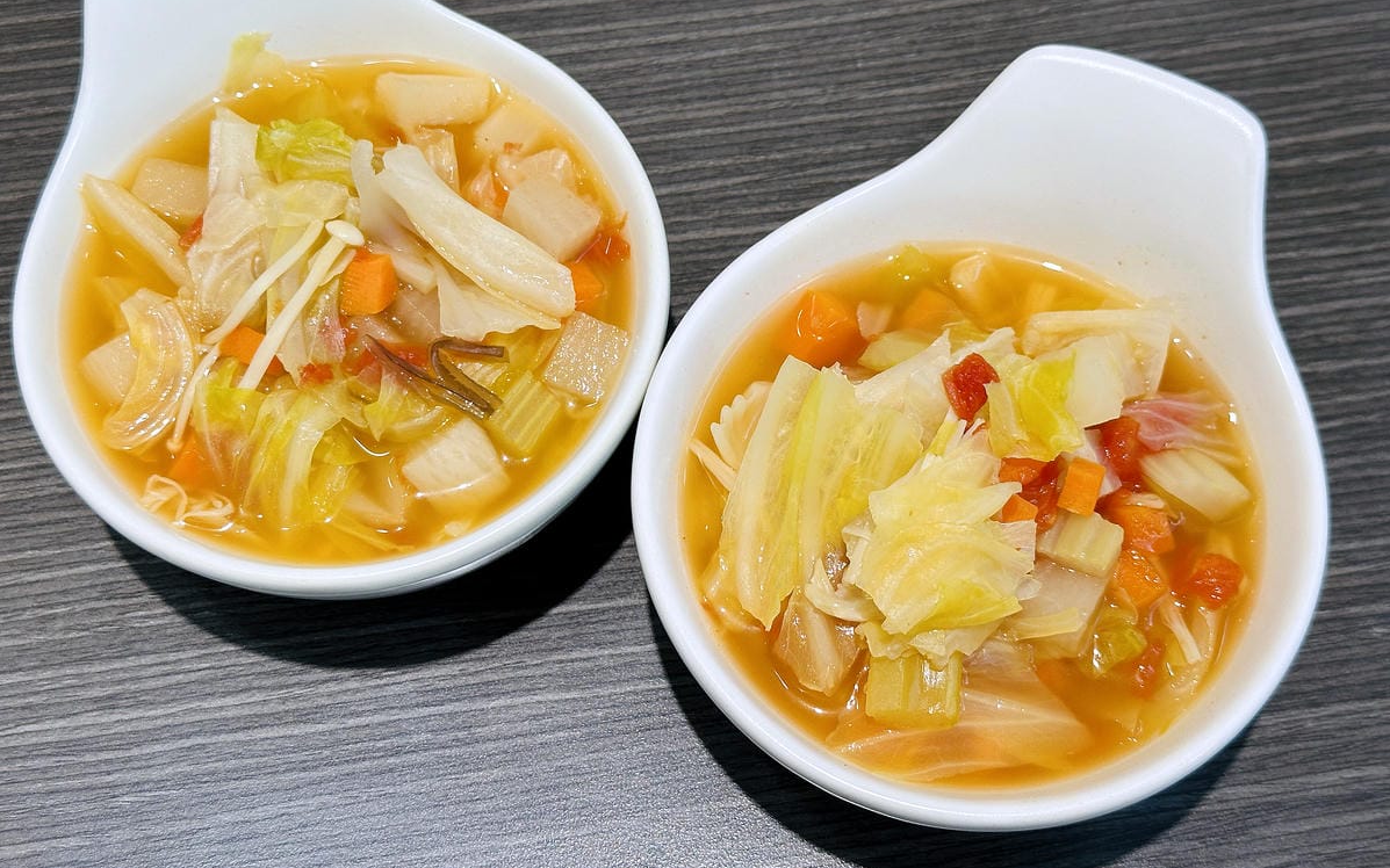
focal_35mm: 51
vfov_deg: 25.3
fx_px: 1932
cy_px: 349
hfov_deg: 39.6
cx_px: 696
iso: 50
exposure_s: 1/120
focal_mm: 6.86
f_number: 1.78
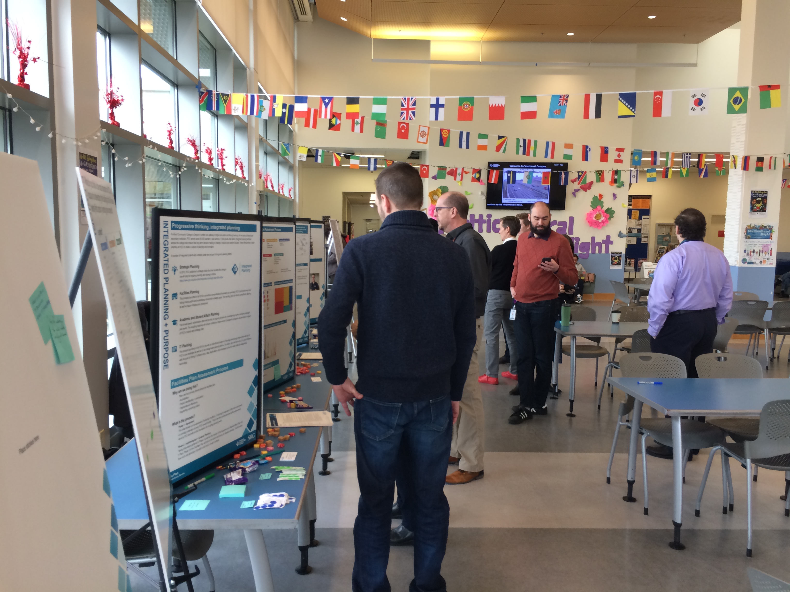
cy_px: 296
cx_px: 395
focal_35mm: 29
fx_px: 662
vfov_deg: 48.2
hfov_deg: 61.7
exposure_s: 1/30
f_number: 2.2
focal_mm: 4.15
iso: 50
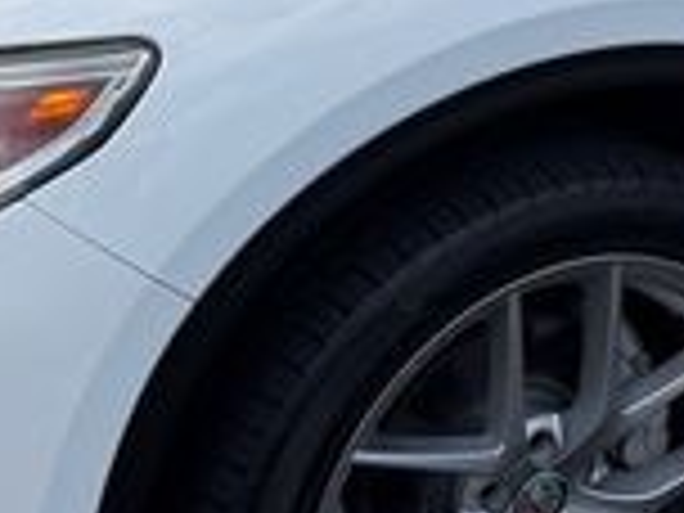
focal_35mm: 101
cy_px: -54
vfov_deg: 14.3
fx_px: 1996
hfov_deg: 18.7
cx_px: 752
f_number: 1.78
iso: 80
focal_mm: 6.76
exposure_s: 1/3584
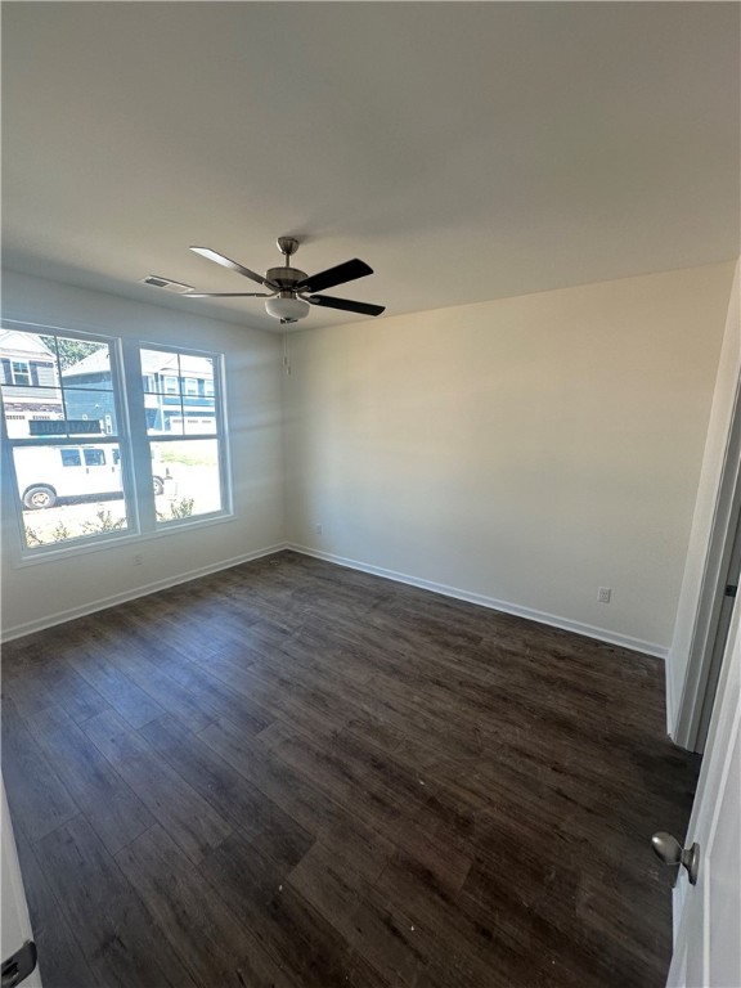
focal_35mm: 14
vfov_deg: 102.1
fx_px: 400
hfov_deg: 85.7
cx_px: 370
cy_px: 494
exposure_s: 1/99
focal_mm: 2.22
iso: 64
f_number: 2.2
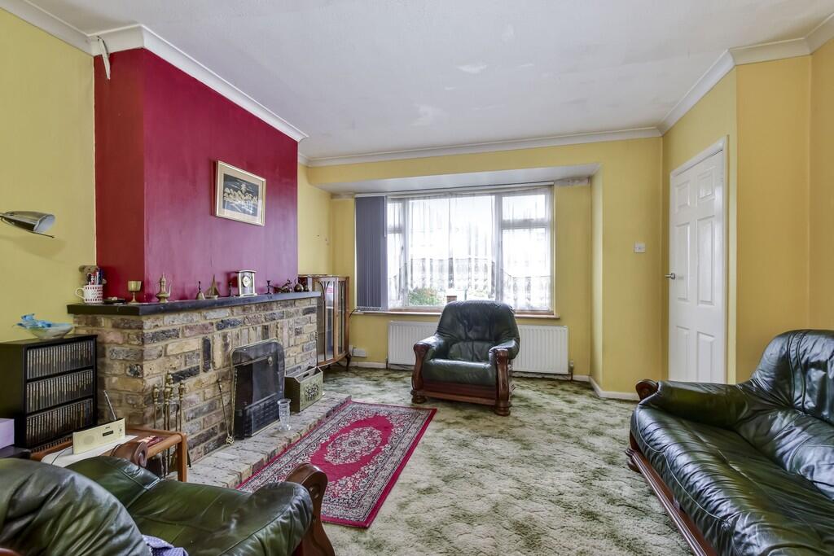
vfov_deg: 77.3
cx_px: 417
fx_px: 348
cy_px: 278
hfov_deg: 100.4
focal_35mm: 15
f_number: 8
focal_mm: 10
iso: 640
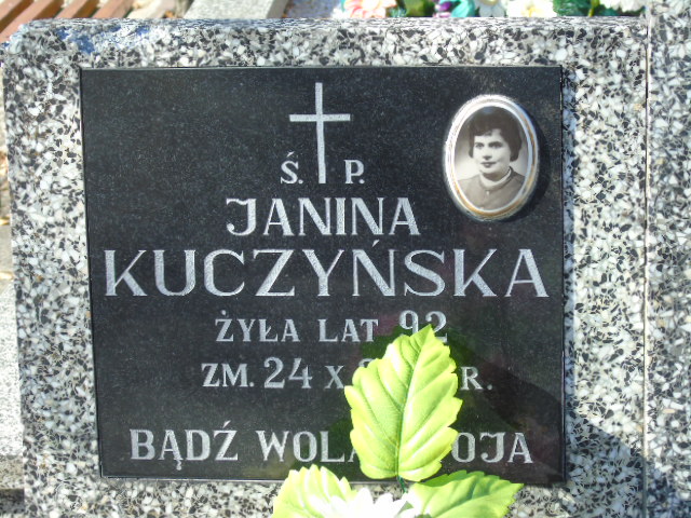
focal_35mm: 124
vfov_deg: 12.0
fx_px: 2475
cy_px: 259
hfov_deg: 15.9
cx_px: 346
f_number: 4.6
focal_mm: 22
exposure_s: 1/125
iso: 80
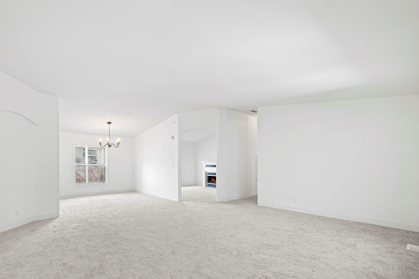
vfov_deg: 69.8
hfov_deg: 92.5
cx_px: 176
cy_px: 166
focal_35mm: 17
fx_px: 198
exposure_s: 1/4
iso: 200
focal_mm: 14
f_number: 8
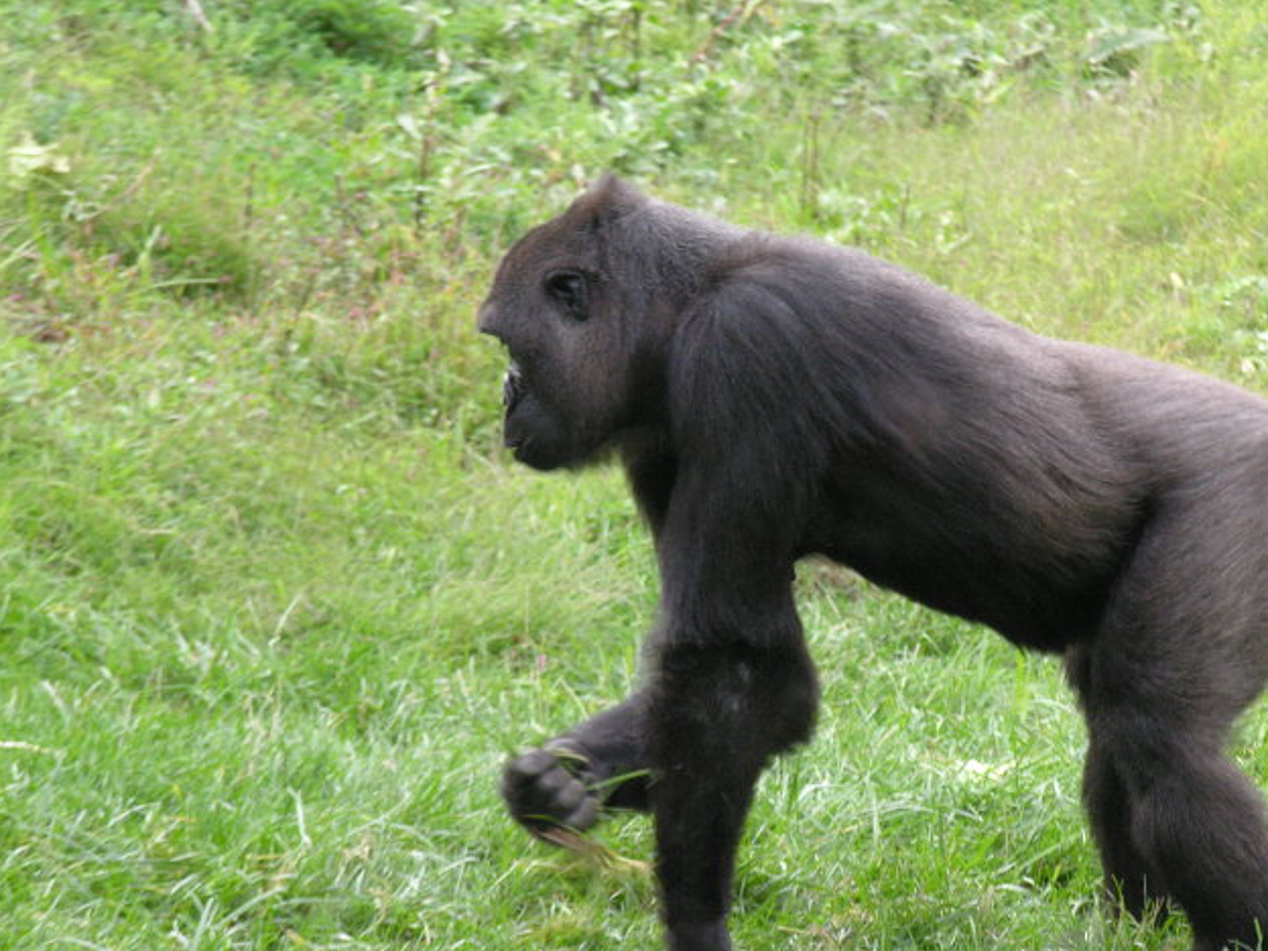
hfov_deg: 5.6
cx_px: 788
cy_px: 650
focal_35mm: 357
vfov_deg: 4.2
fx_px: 13077
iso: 200
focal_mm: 64.5
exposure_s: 1/73.2
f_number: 5
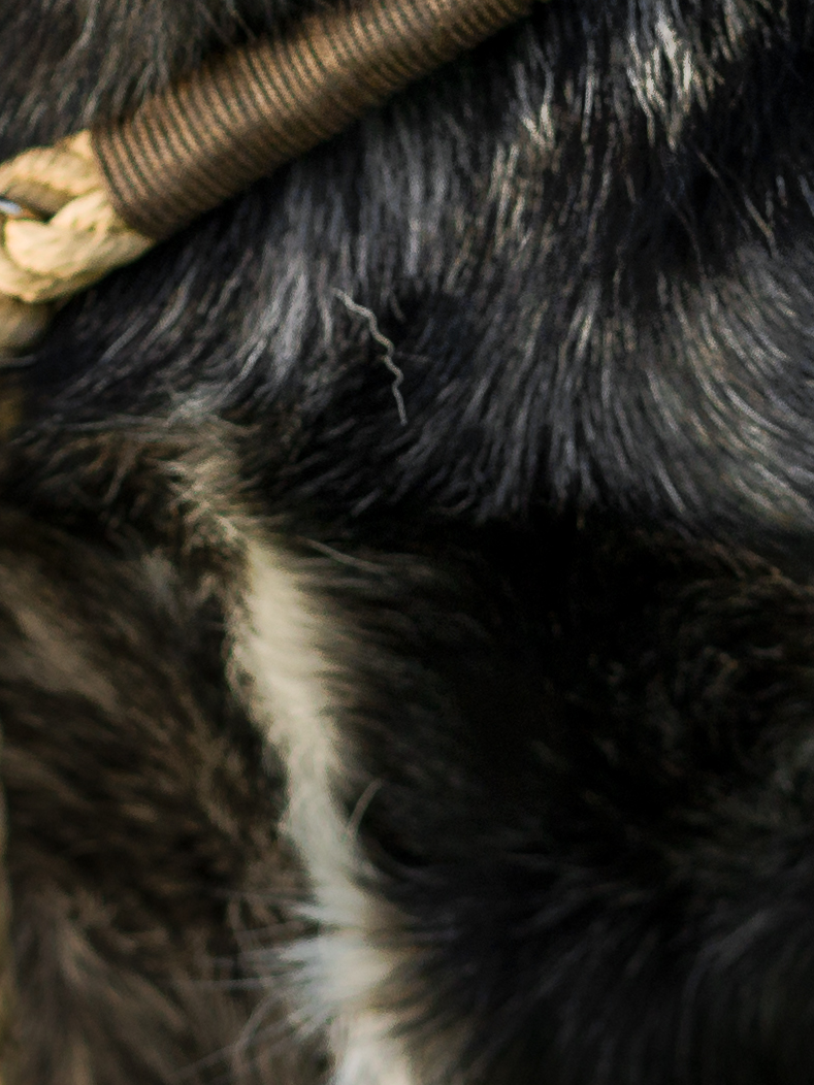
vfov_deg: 4.2
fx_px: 14611
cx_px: 785
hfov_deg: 3.2
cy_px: -725
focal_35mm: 466
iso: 250
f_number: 3.2
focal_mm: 85
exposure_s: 1/800
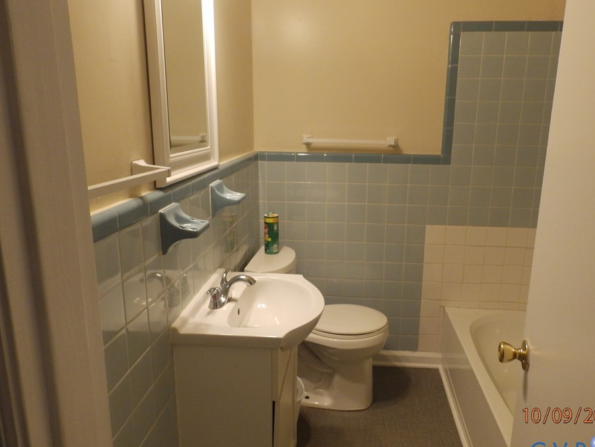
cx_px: 327
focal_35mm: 25
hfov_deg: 69.2
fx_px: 430
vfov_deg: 54.9
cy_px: 216
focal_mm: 4
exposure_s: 1/30
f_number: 3.4
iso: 320
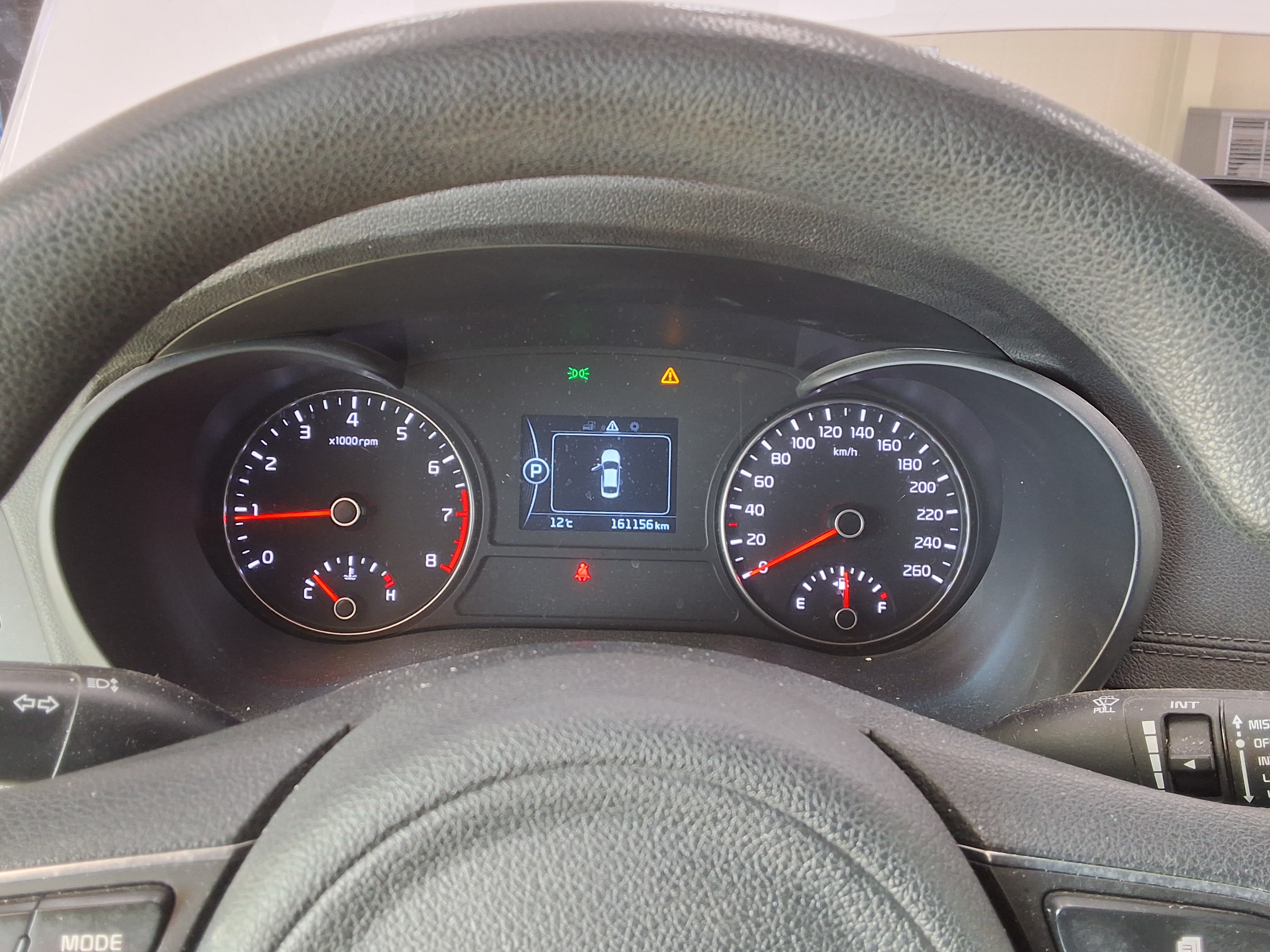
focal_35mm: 32
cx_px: 618
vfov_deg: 44.2
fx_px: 1174
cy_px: 459
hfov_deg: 56.8
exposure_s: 1/40
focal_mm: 2.91
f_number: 1.9
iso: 160
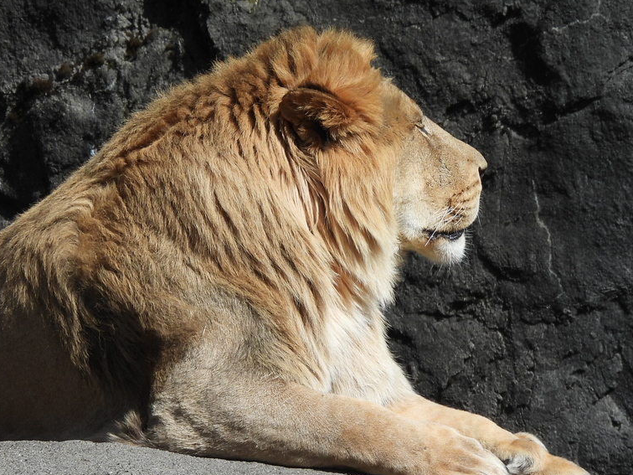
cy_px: 204
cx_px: 244
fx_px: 30959
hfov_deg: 1.2
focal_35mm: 1693
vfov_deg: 0.9
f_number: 5.6
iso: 100
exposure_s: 1/500
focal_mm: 178
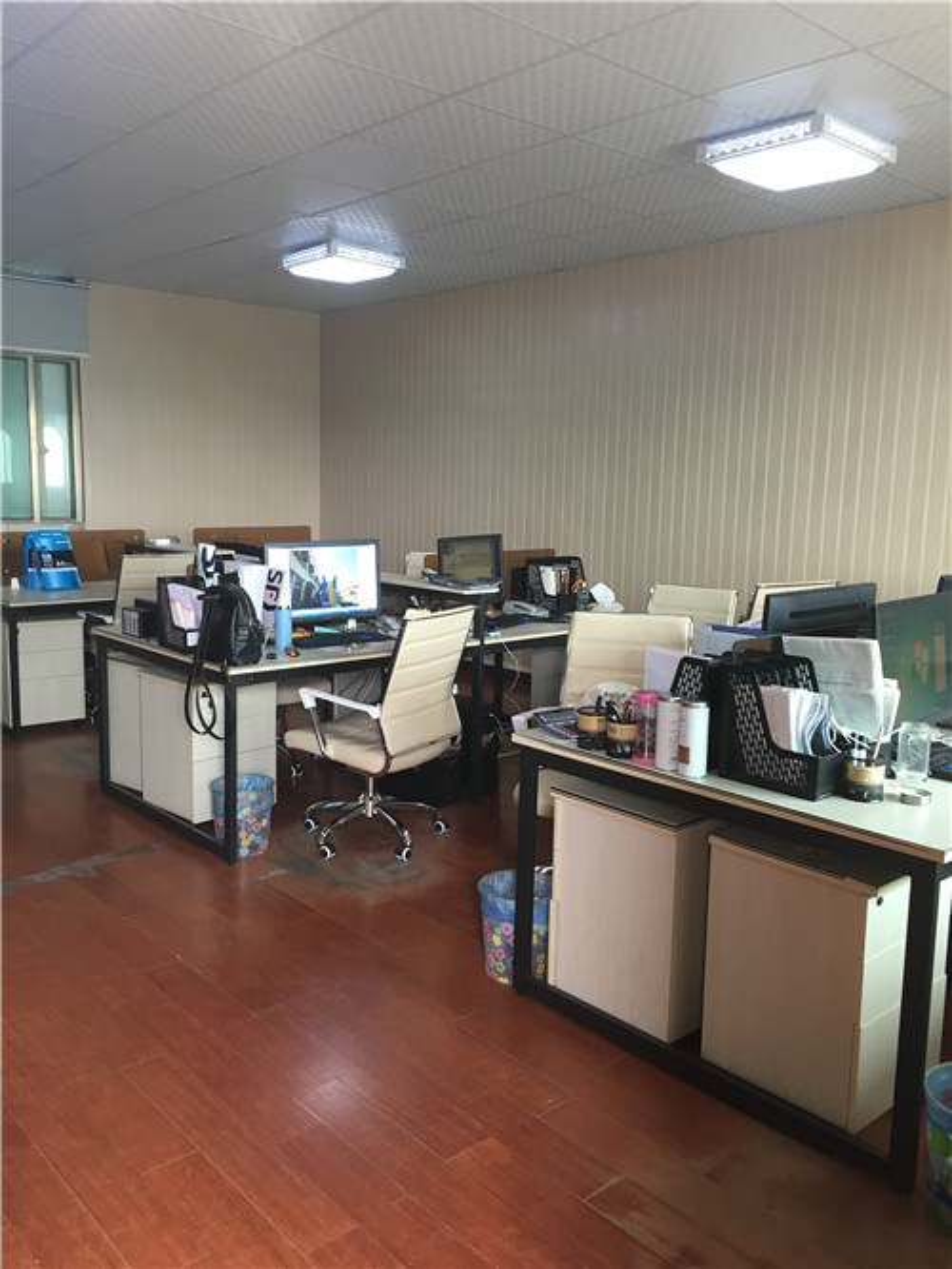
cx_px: 476
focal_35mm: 29
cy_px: 634
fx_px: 1063
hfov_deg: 48.3
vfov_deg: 61.6
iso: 100
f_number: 2.2
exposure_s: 1/33
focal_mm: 4.15
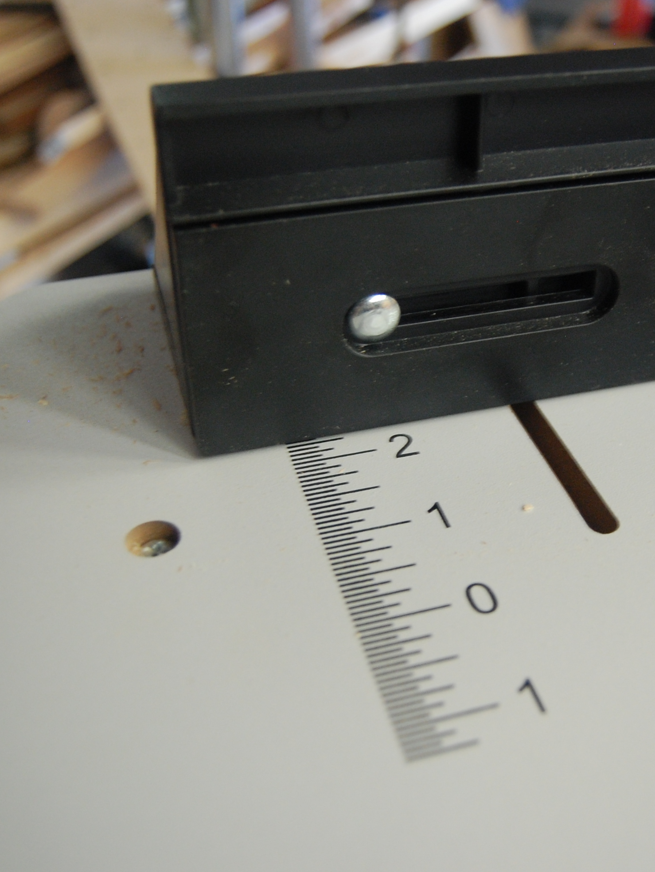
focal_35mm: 44
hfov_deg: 32.5
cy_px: 432
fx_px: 1110
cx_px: 456
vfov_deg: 42.9
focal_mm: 20
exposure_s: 1/10
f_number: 3.8
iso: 800
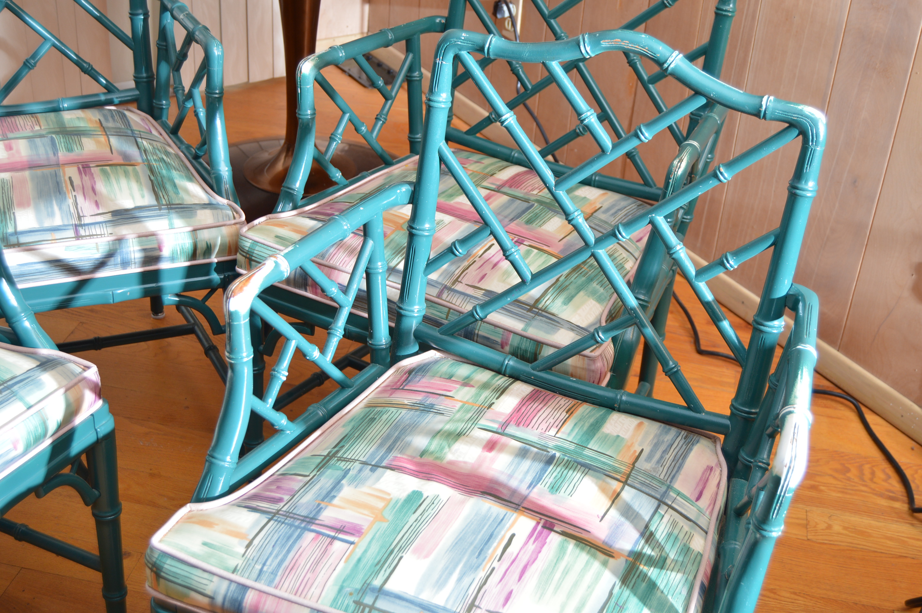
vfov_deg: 28.0
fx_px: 1228
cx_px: 461
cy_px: 306
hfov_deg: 41.1
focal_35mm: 48
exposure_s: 1/160
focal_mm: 32
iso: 200
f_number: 4.5
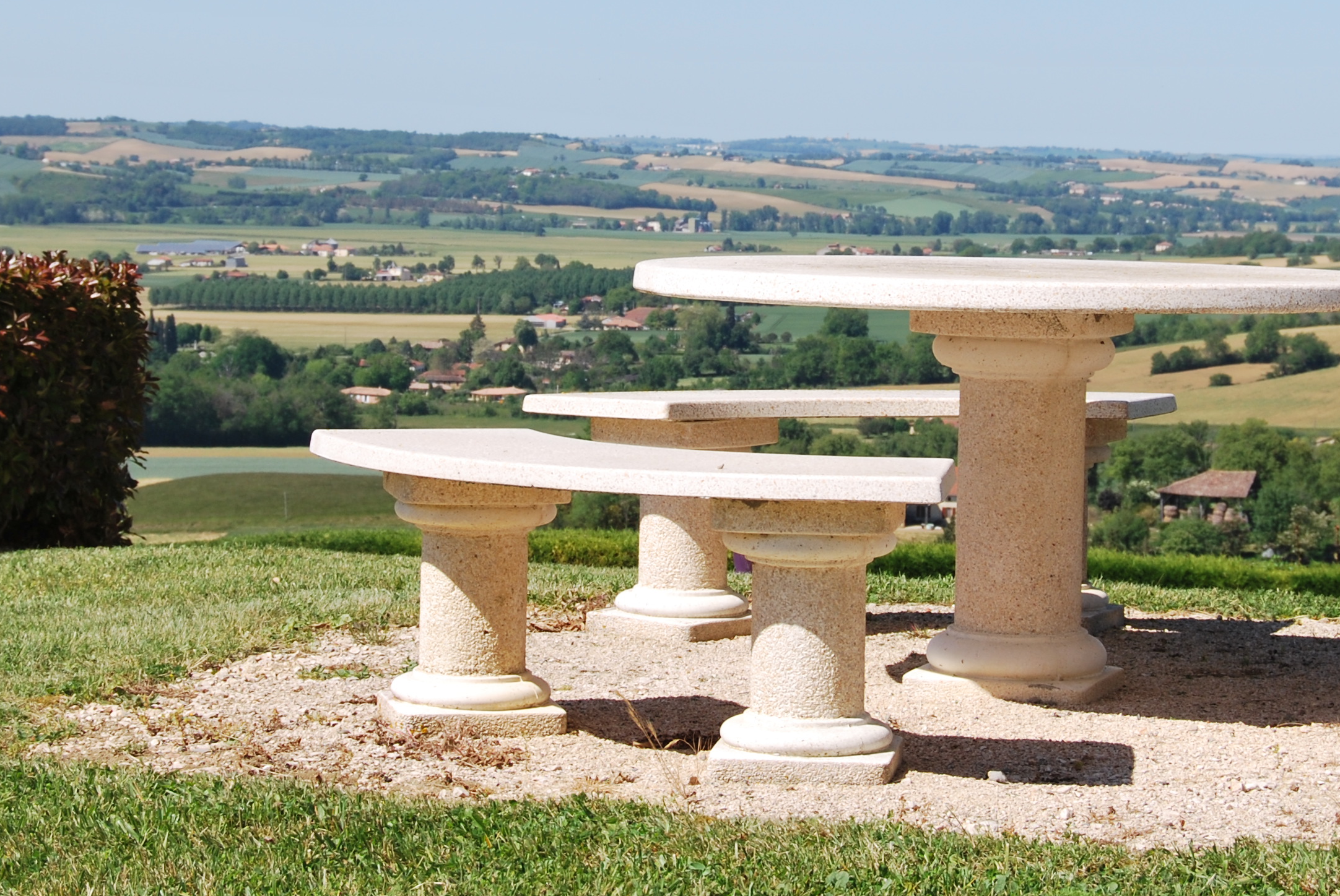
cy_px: 173
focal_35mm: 102
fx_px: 3801
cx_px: 694
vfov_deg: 13.4
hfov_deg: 20.0
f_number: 9
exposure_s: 1/320
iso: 100
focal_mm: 38
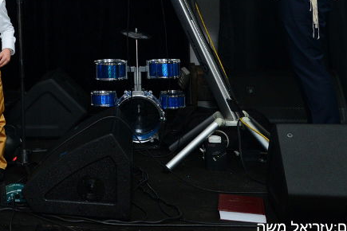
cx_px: -18
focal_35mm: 73
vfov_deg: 18.0
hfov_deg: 25.9
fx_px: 704
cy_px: -20
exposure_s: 1/100
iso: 1600
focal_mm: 31
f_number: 6.3
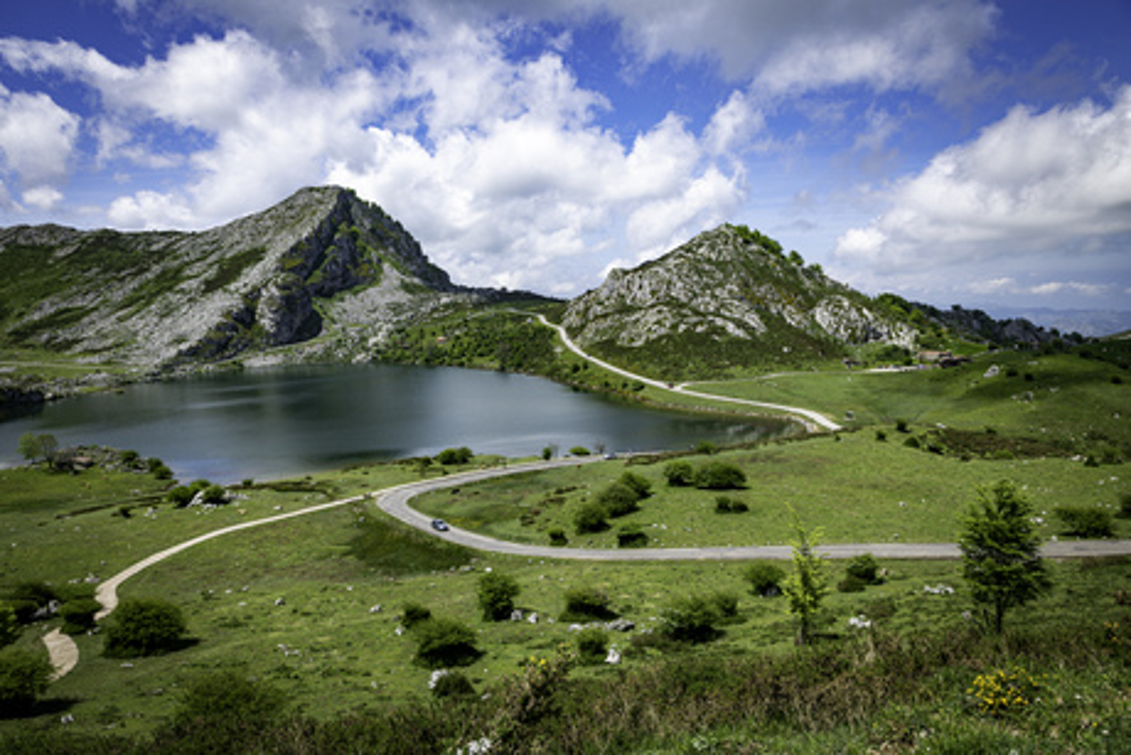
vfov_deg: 53.2
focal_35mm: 24
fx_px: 754
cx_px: 566
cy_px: 378
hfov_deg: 73.7
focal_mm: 24
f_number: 5
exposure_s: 1/800
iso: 100
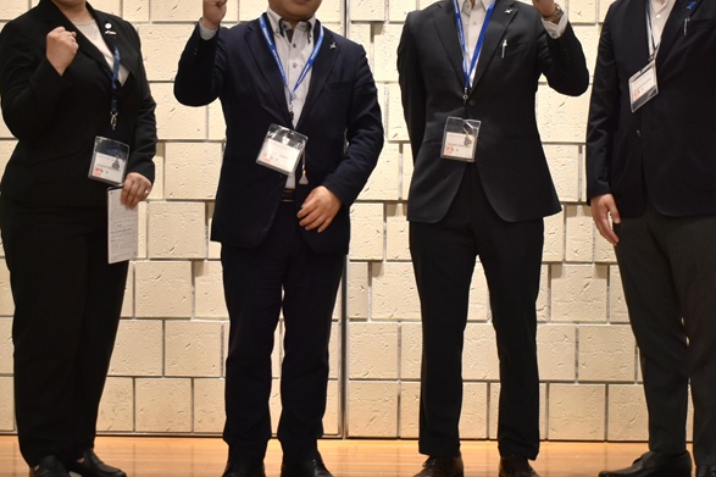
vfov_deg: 19.9
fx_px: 1352
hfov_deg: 29.7
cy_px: 159
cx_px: 382
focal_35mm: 68
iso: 450
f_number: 4
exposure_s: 1/60
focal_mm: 26
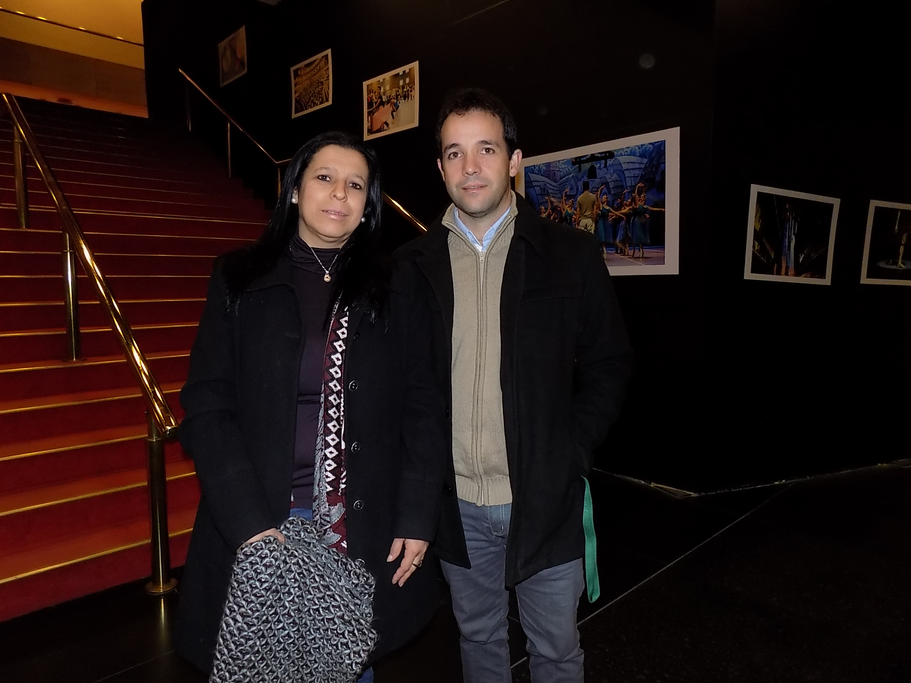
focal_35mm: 23
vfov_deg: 58.9
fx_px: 605
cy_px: 342
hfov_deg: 73.9
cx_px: 456
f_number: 3.1
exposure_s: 1/30
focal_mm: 4
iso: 200
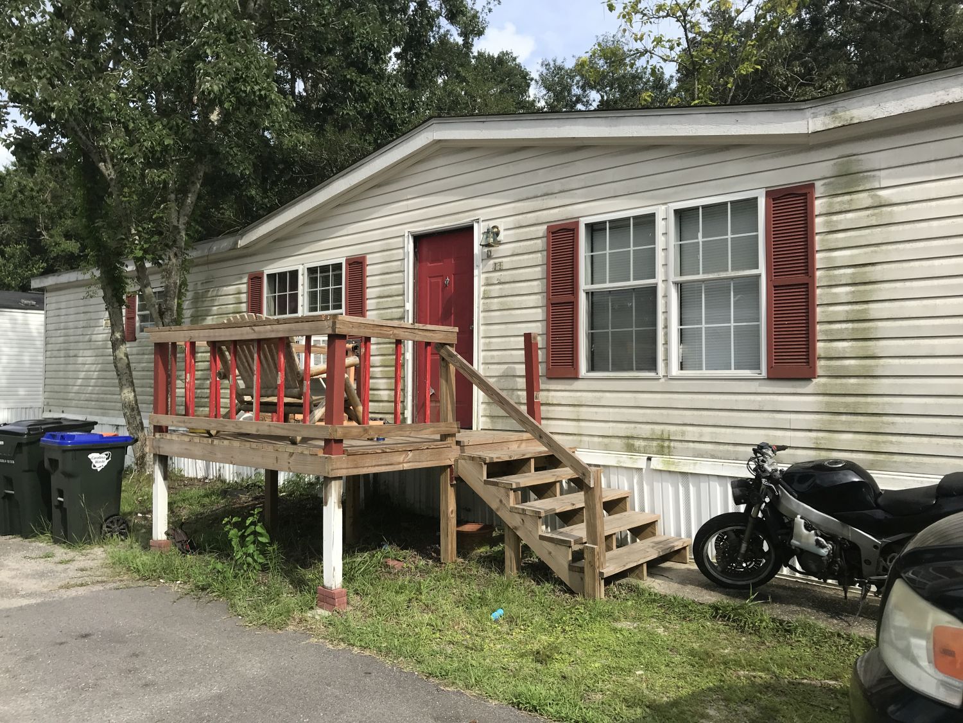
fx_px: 779
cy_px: 362
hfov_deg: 63.4
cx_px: 482
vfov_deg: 49.7
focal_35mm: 28
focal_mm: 3.99
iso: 20
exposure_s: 1/1709
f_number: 1.8
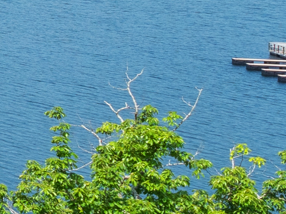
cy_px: -80
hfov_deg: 9.5
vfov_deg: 11.7
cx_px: -713
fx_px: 1017
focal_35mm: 123
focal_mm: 8
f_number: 5.6
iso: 200
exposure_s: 1/200
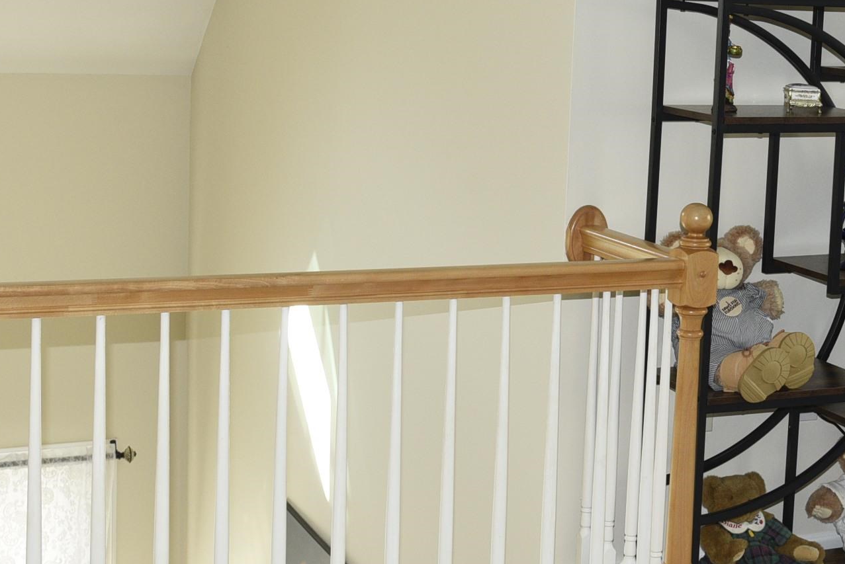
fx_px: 1714
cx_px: 584
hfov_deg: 27.5
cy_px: 149
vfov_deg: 18.6
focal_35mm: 73
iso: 1000
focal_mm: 31
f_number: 5.6
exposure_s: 1/125
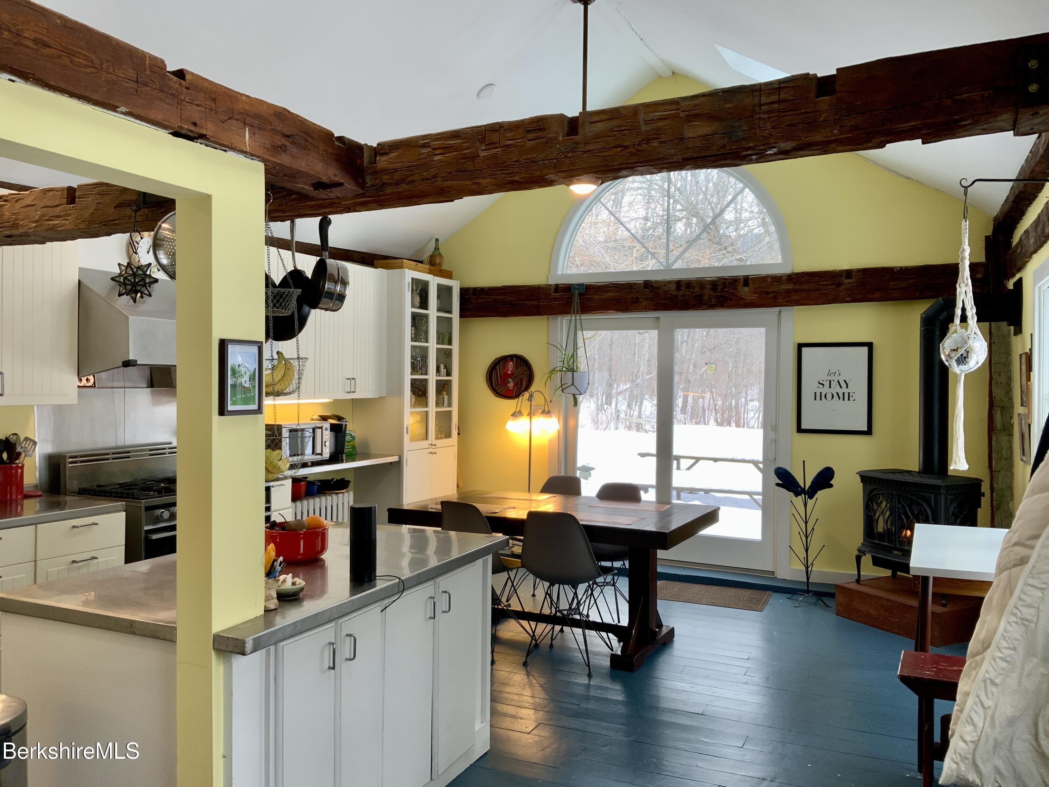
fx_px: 879
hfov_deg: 61.7
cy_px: 394
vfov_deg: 48.2
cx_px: 524
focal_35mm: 29
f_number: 1.8
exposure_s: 1/120
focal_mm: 3
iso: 40
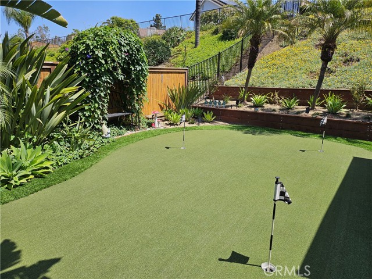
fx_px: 258
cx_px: 186
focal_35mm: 24
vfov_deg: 56.8
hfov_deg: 71.6
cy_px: 140
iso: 50
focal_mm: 5
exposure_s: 1/3913
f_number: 1.8
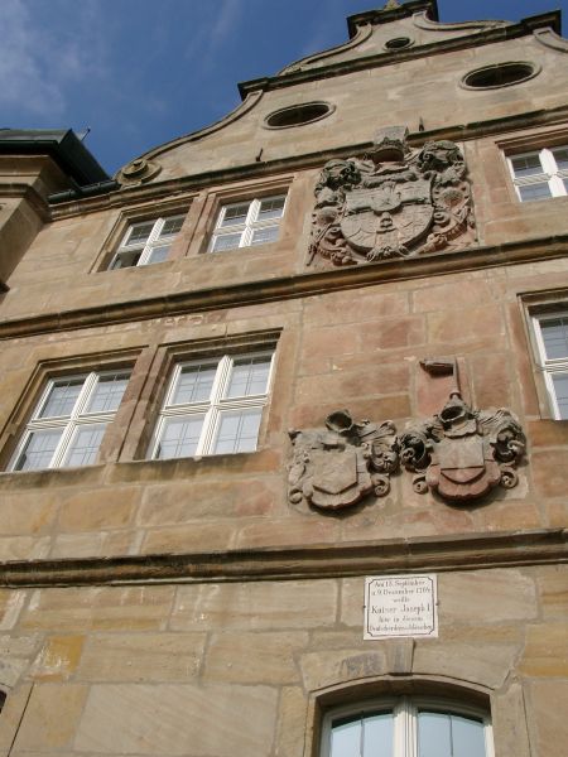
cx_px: 284
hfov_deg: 41.8
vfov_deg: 54.0
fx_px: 744
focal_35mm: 34
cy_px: 378
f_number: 5.6
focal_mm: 7.13
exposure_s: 1/756
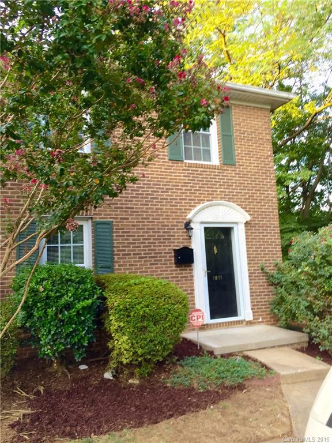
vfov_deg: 61.7
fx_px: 371
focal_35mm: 29
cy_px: 222
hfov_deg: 48.2
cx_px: 166
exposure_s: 1/60
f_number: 2.2
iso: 40
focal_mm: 4.15
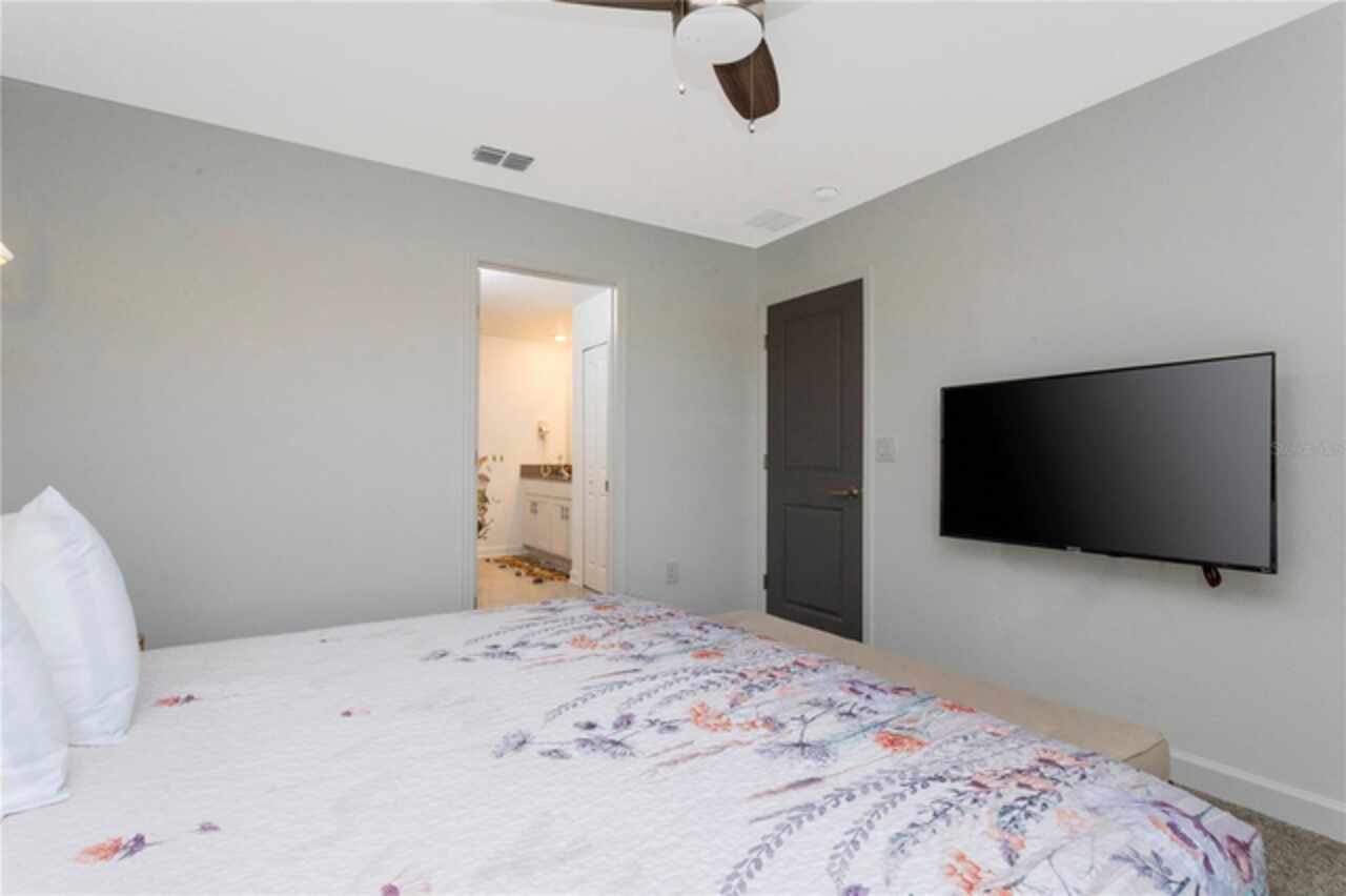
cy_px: 448
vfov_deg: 70.4
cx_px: 673
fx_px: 635
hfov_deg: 93.3
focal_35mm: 17
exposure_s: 1/25
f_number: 18
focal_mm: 17
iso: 800
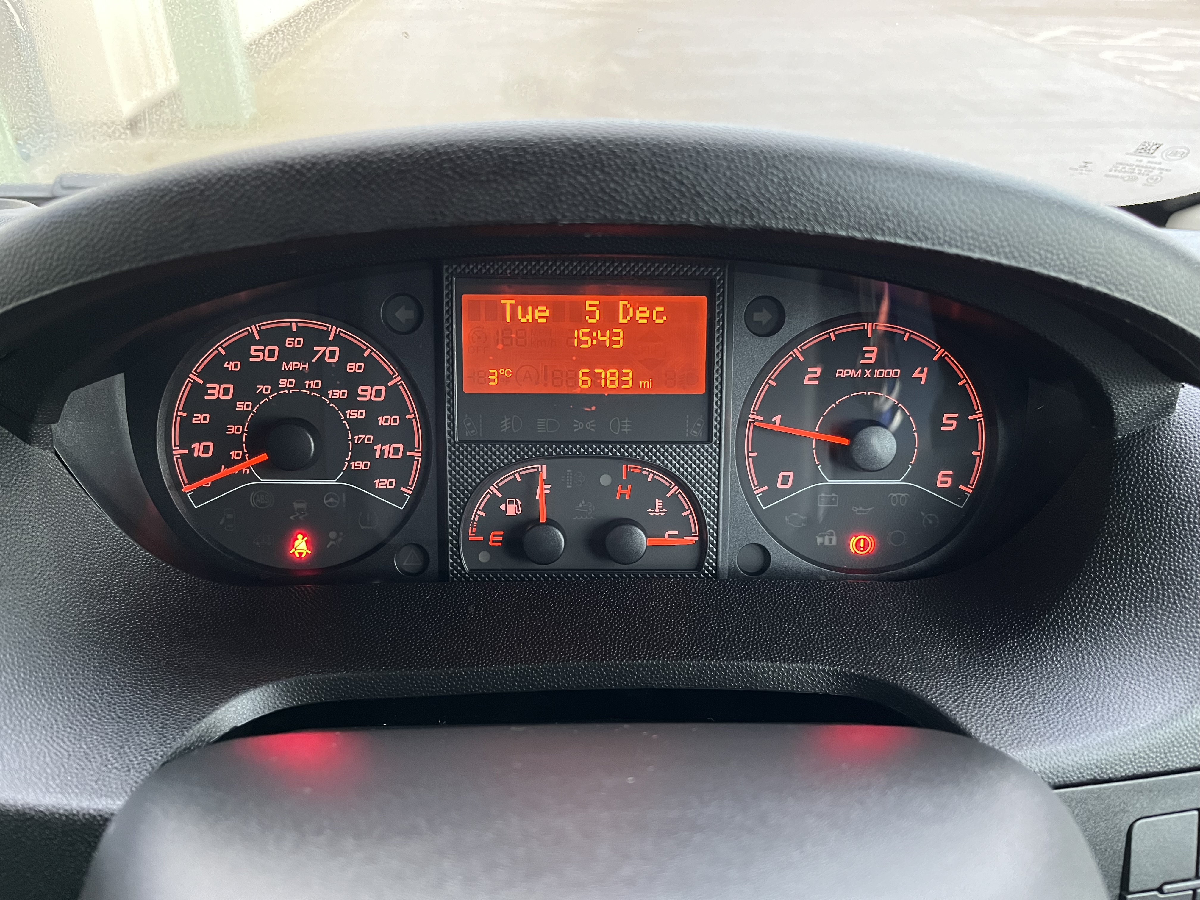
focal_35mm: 26
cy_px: 450
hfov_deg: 67.3
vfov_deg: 53.1
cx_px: 600
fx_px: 901
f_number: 1.6
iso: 500
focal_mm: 5.1
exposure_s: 1/40
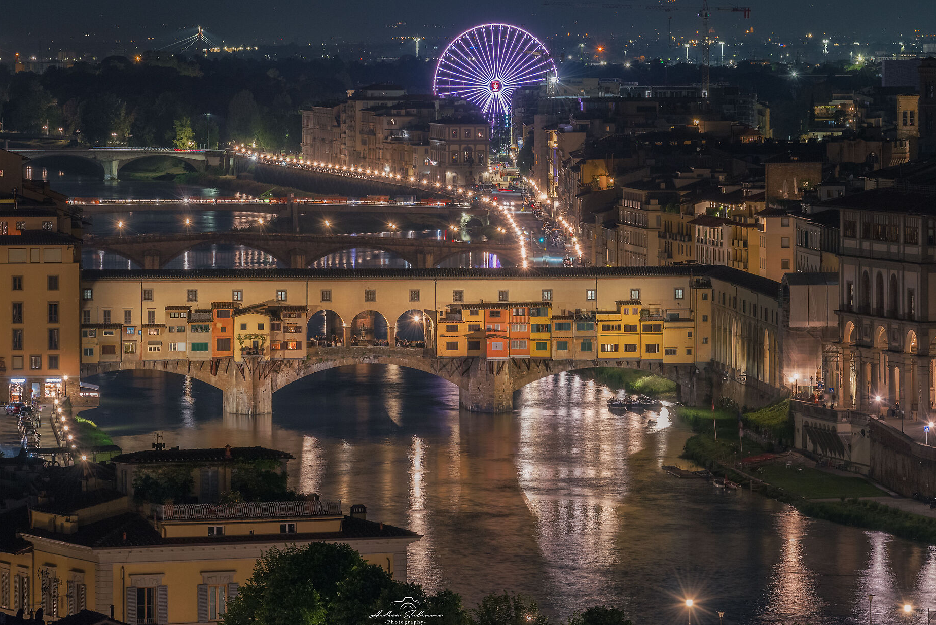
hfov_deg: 7.9
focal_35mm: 260
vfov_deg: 5.3
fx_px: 6762
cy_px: 223
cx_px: 407
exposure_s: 2
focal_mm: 200
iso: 400
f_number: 10
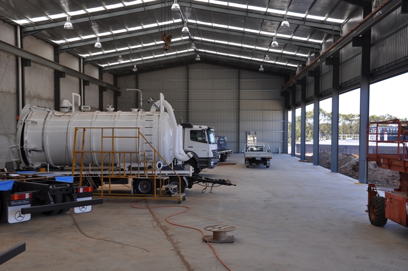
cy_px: 136
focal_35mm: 39
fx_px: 441
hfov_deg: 49.6
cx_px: 204
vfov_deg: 34.1
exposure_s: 1/160
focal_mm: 26
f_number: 6.3
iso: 200
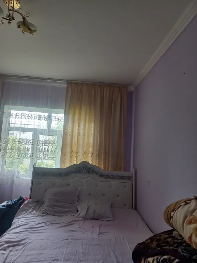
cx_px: 98
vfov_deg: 69.4
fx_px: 190
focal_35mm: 25
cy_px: 132
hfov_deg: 54.9
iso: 64
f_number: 1.8
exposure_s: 1/50
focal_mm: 4.6
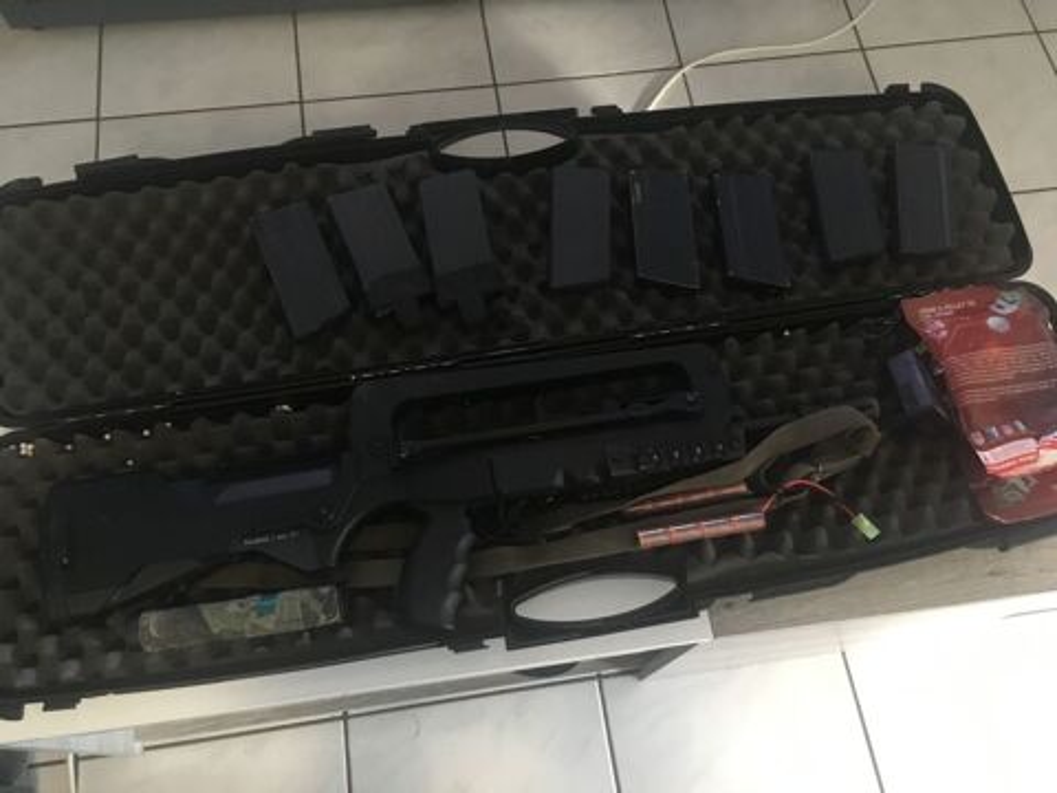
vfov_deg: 48.2
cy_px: 396
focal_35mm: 29
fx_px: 886
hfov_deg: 61.7
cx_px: 528
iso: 400
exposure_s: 1/17
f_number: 2.2
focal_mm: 4.15
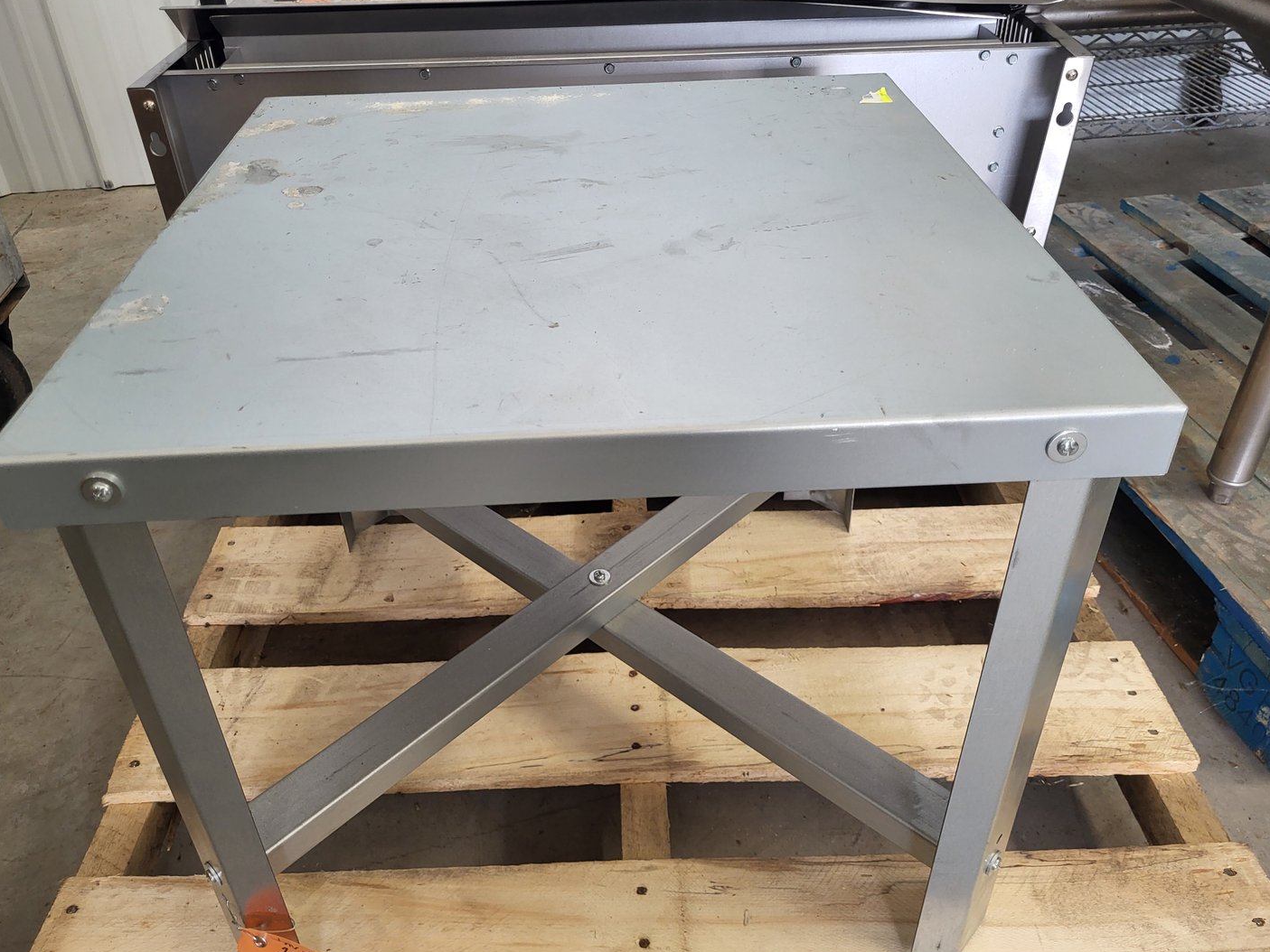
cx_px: 595
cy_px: 463
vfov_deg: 49.7
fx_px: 1027
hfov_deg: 63.4
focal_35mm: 28
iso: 200
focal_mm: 5.4
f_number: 1.8
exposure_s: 1/60
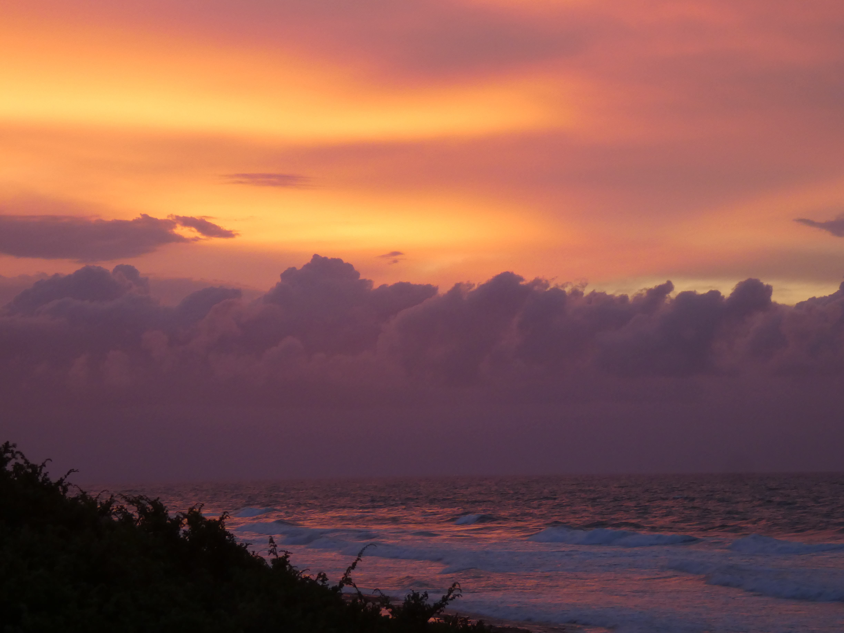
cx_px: 422
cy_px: 316
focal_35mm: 105
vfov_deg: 14.1
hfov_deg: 18.7
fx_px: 2560
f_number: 4.9
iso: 200
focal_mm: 18.8
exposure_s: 1/20
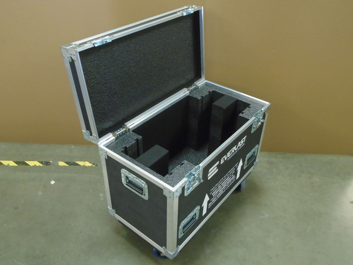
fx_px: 316
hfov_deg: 58.4
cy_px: 132
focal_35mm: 31
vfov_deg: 45.4
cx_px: 176
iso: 400
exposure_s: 1/15
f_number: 3.5
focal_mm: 5.5
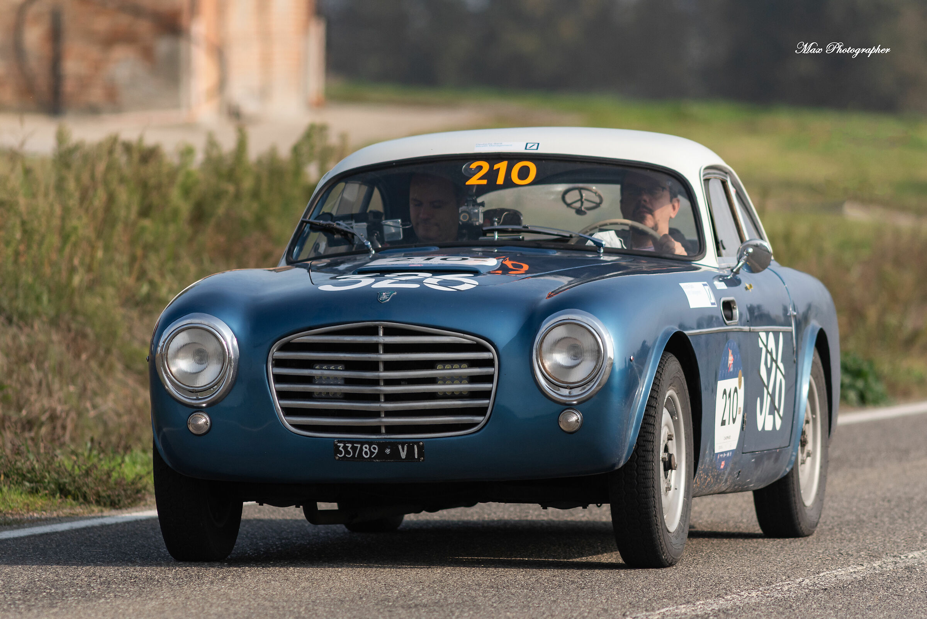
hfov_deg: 6.9
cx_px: 464
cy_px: 310
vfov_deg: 4.6
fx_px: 7727
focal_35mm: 300
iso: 400
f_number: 4
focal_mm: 300
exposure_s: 1/4000
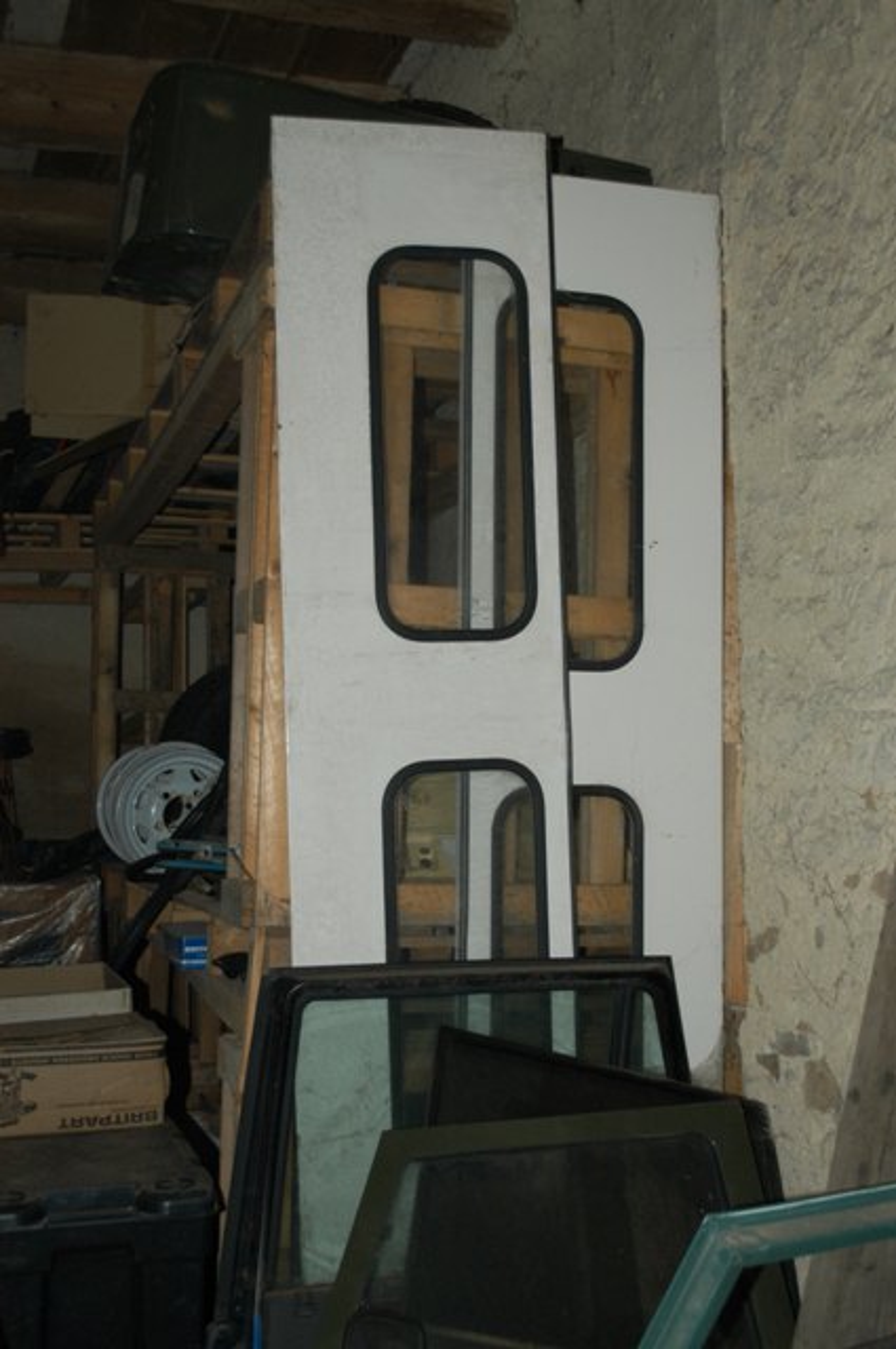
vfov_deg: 46.5
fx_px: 1572
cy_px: 674
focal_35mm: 42
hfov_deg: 31.8
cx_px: 448
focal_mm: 28
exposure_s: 1/60
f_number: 4.5
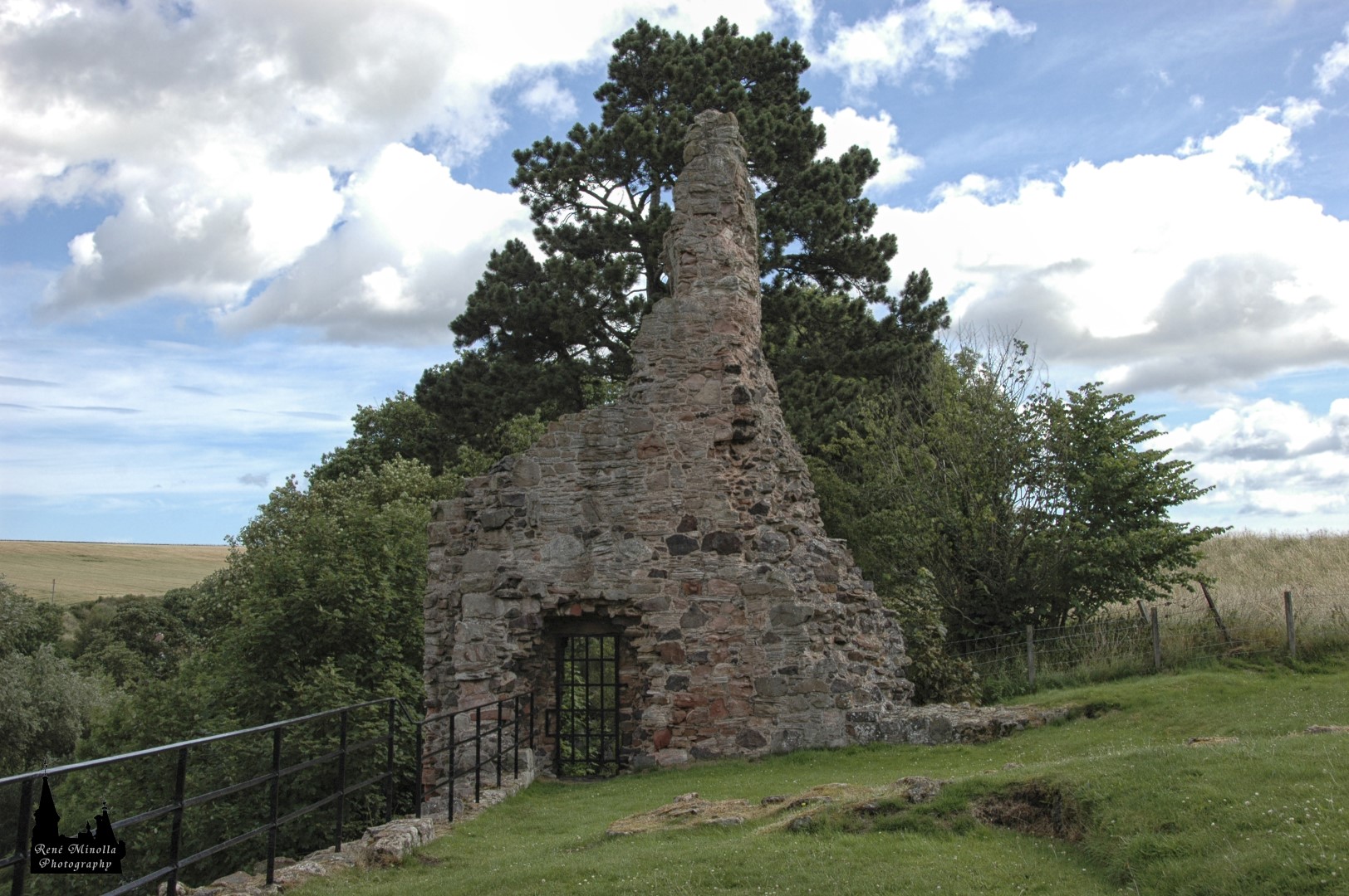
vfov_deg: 34.2
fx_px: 1460
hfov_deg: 49.6
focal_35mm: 39
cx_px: 674
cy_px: 448
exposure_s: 1/320
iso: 200
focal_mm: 26
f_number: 9
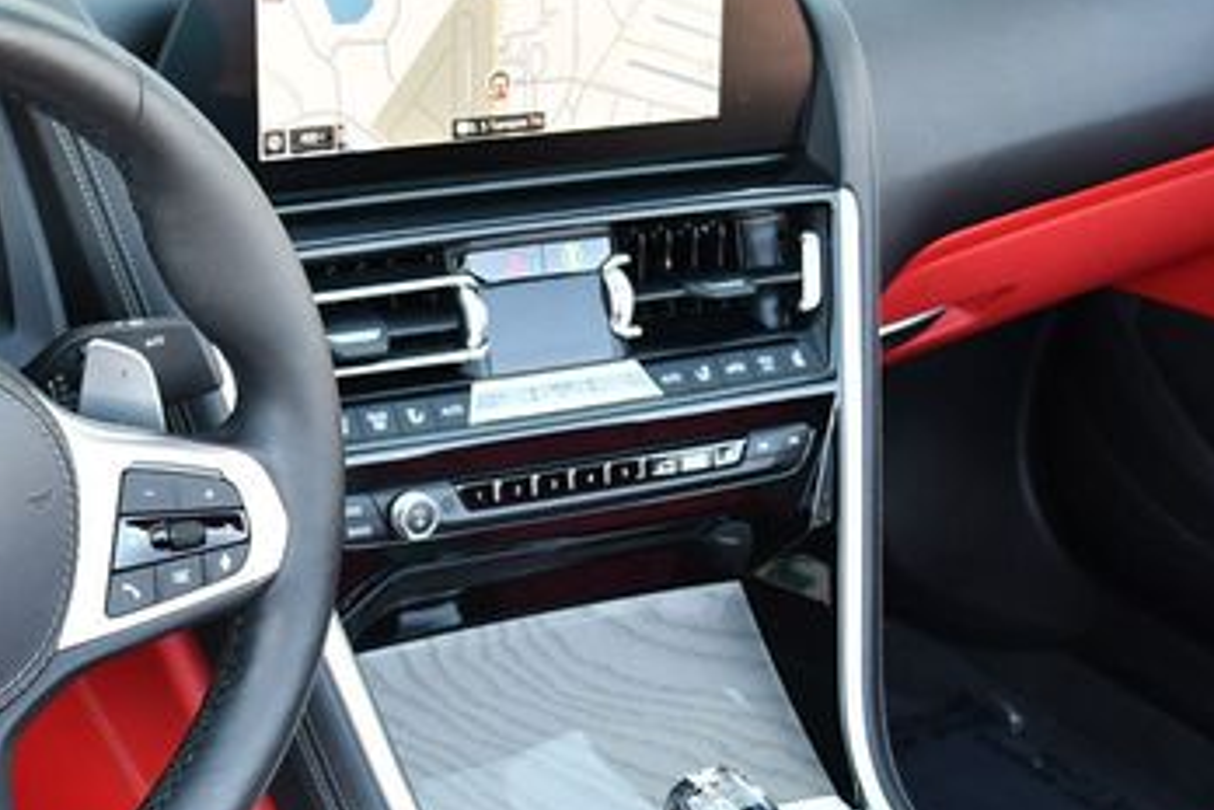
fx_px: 2731
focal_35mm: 81
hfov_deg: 24.5
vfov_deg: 16.8
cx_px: 164
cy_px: 594
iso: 800
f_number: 3.8
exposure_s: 1/200
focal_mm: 22
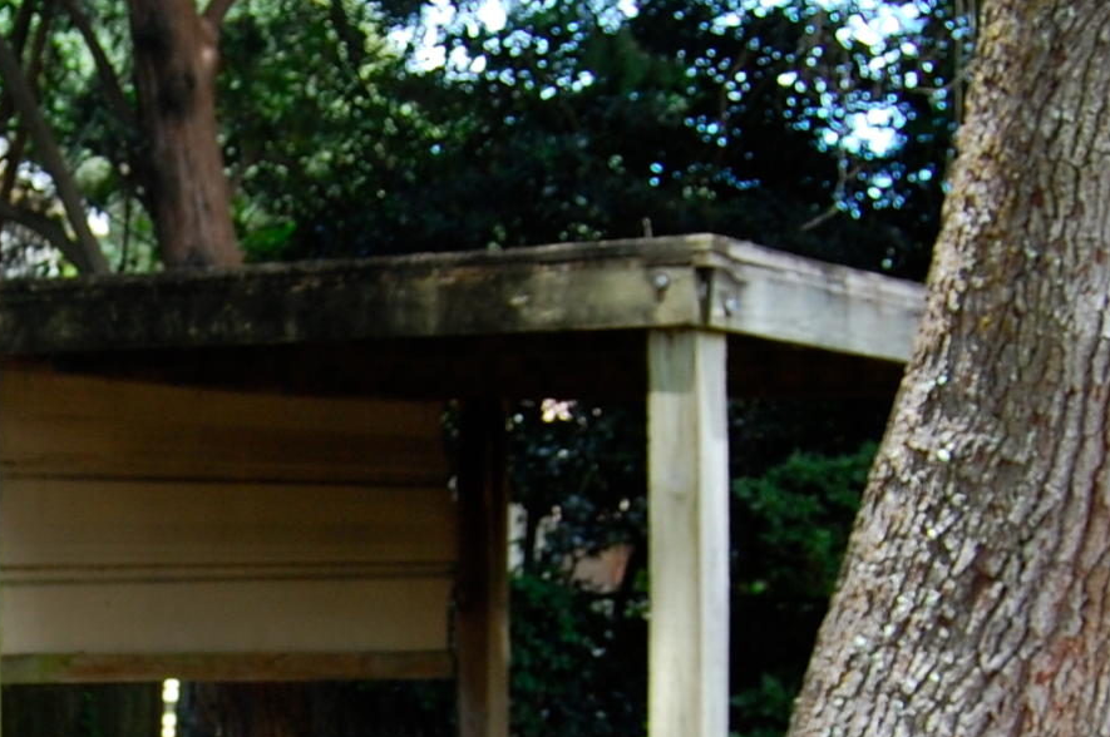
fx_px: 3757
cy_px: 839
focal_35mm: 122
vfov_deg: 11.0
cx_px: -61
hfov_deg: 16.4
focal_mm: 24
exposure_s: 1/125
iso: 250
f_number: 5.6
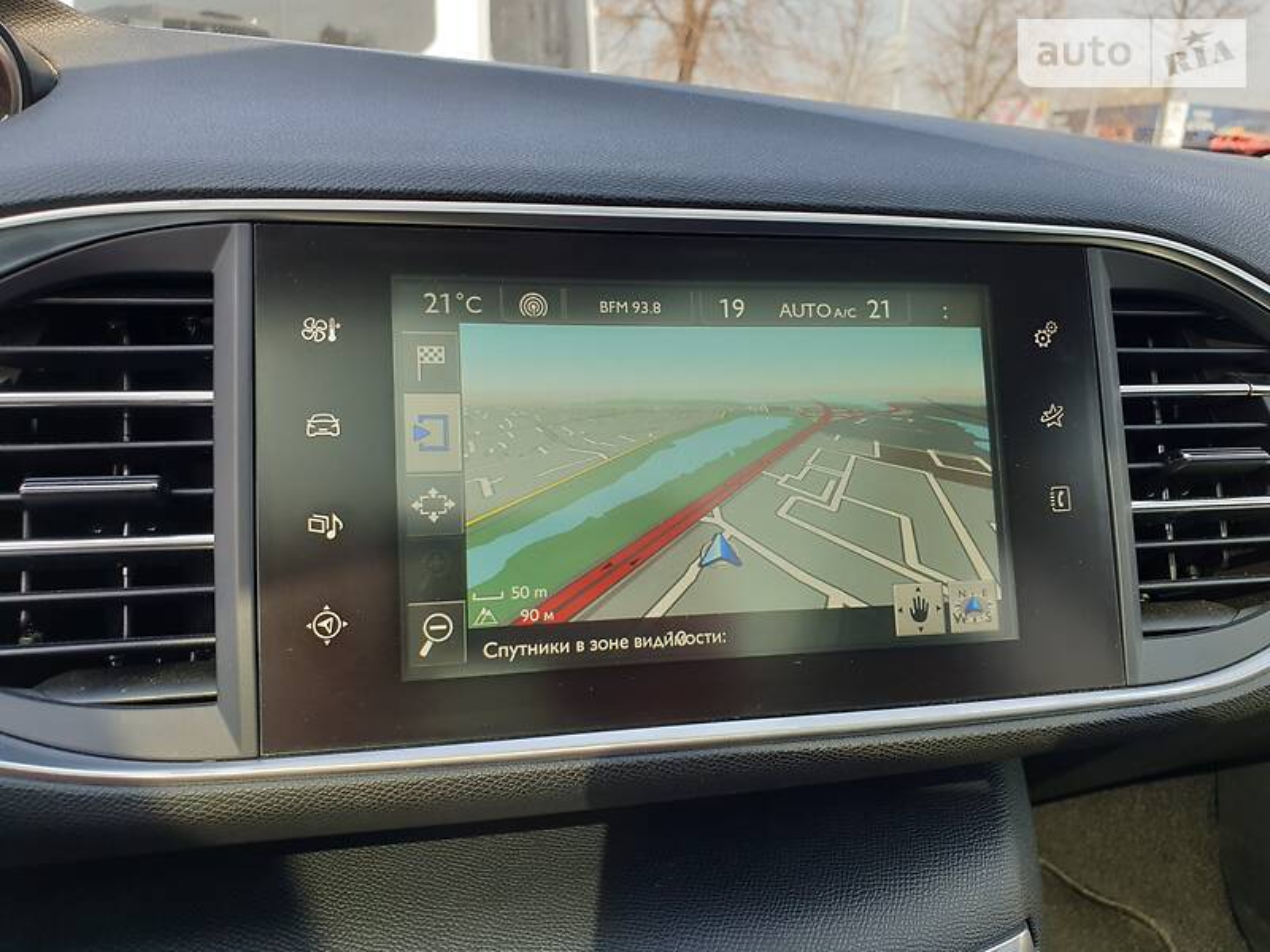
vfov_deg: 53.1
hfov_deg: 67.3
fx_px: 954
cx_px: 635
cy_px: 476
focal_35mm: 26
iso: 50
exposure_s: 1/223
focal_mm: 4.3
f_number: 2.4
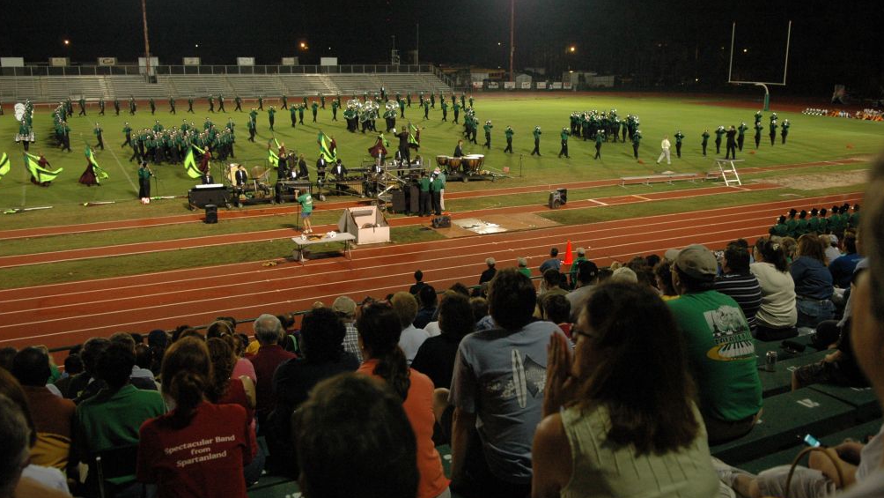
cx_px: 442
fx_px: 750
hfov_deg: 61.0
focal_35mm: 32
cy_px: 227
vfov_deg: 36.7
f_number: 2.8
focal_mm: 20
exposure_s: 1/60
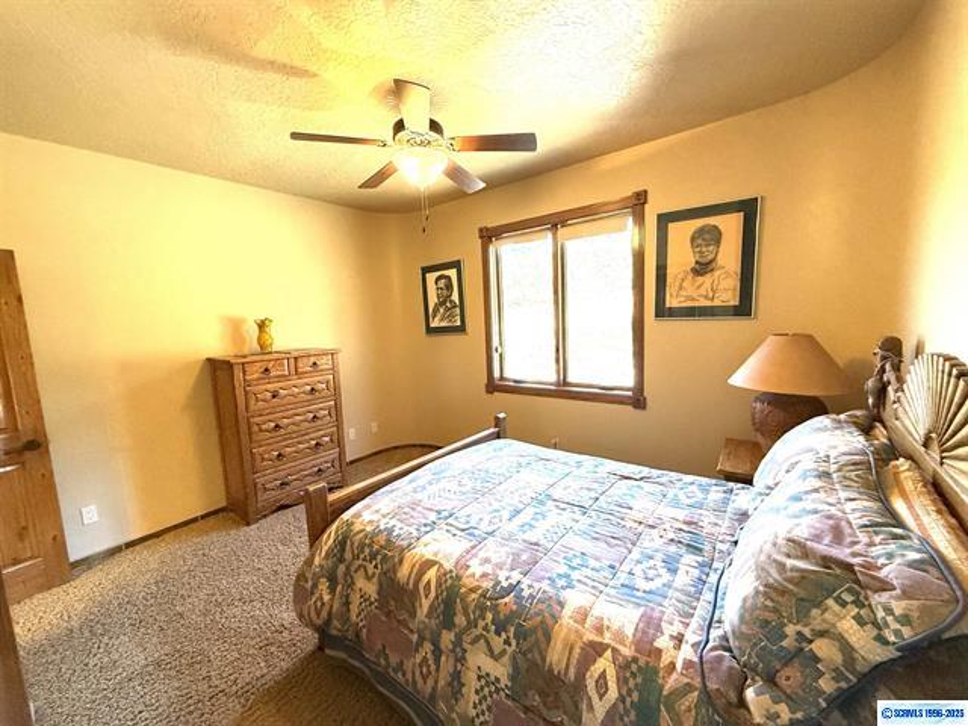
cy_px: 363
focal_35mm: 14
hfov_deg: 102.1
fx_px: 391
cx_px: 484
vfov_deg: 85.7
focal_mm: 2.22
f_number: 2.2
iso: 400
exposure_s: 1/120
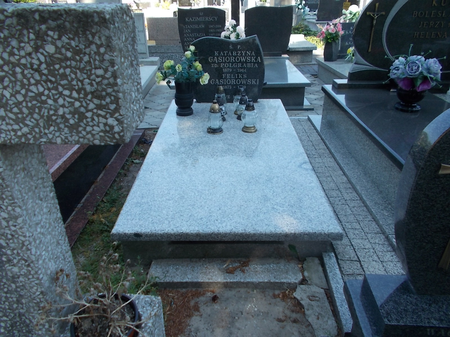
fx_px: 338
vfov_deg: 53.1
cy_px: 168
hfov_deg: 67.3
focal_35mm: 26
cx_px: 225
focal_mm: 4.6
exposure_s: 1/200
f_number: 3.2
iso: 80
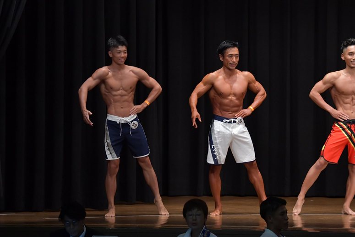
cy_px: 118
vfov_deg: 6.3
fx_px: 2139
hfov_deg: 9.5
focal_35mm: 217
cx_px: 178
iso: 5000
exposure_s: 1/400
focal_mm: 145
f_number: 5.6
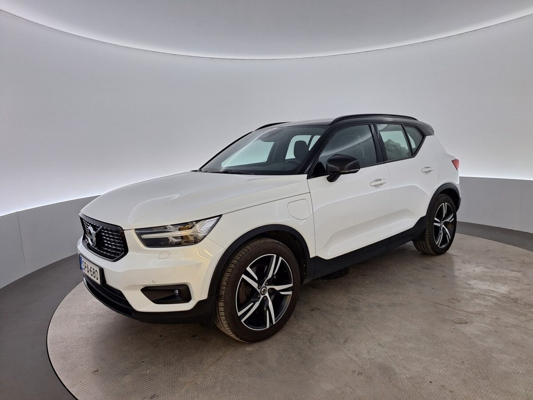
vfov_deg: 58.9
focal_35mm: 23
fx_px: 354
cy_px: 200
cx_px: 266
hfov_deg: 73.9
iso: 100
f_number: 1.8
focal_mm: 5.54
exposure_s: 1/40
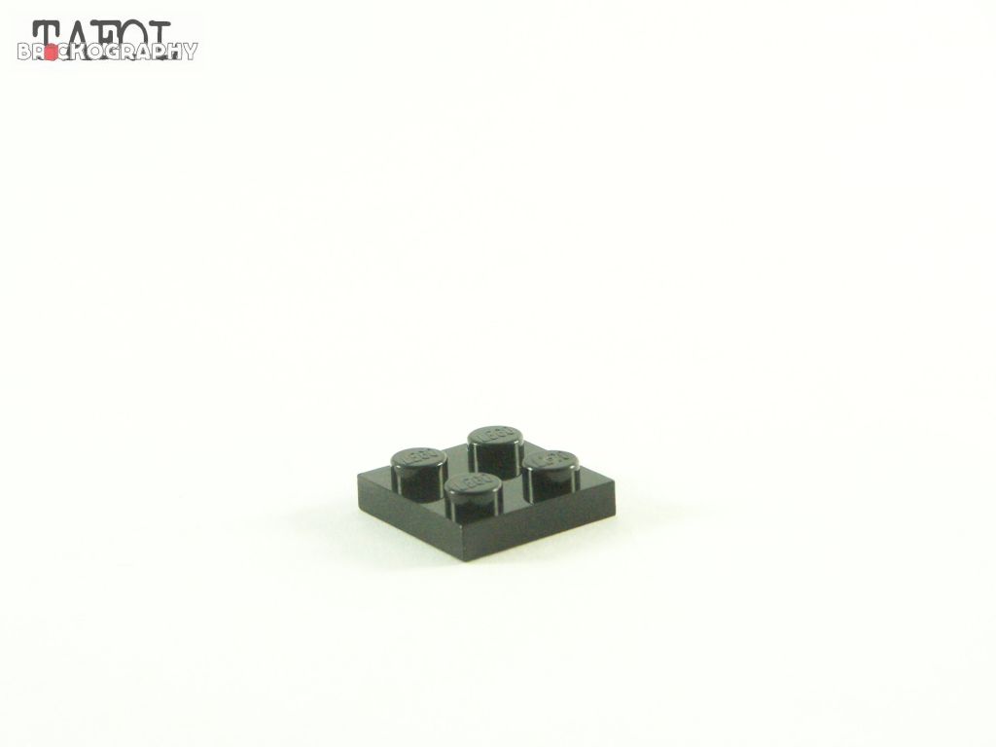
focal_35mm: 117
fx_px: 3366
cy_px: 374
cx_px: 498
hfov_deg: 16.8
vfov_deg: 12.7
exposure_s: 1/60
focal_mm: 19.4
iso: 400
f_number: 4
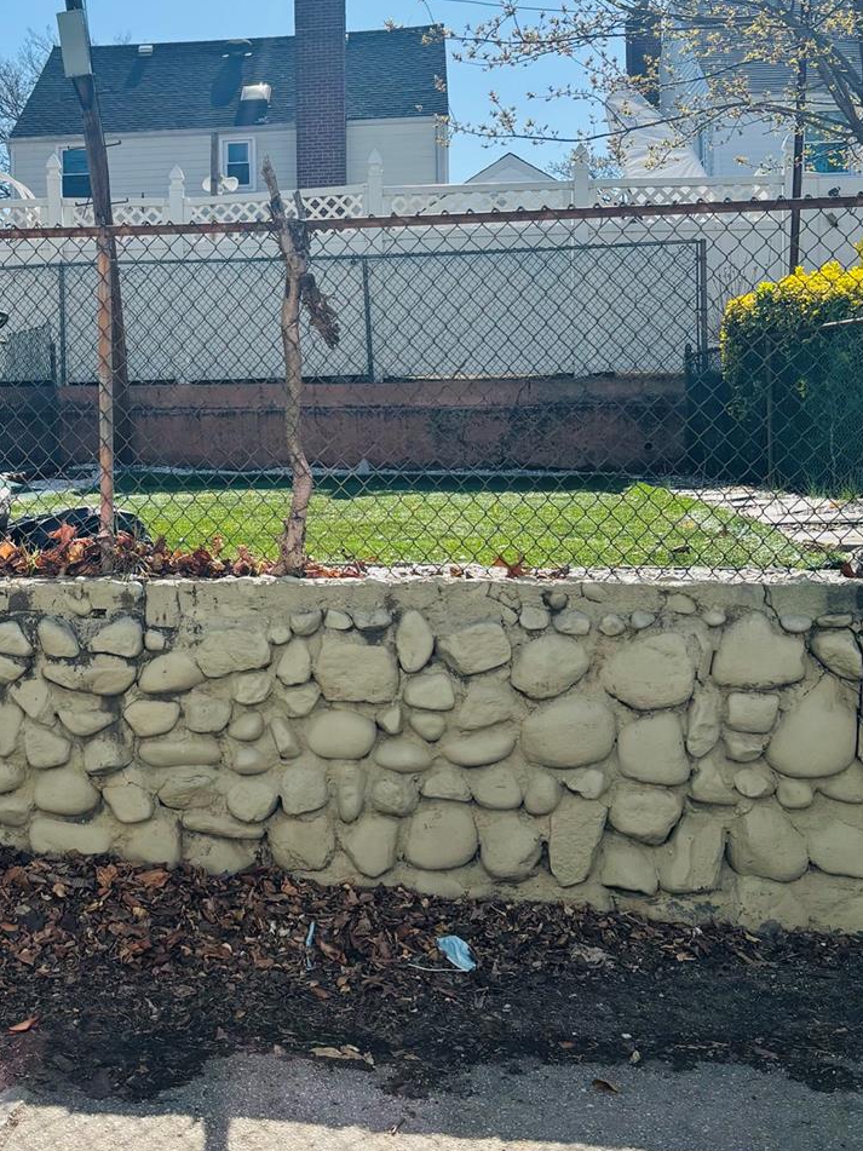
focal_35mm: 42
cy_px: 382
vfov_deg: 44.1
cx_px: 209
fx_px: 1396
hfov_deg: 33.6
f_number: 1.6
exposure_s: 1/4630
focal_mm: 5.96
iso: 50
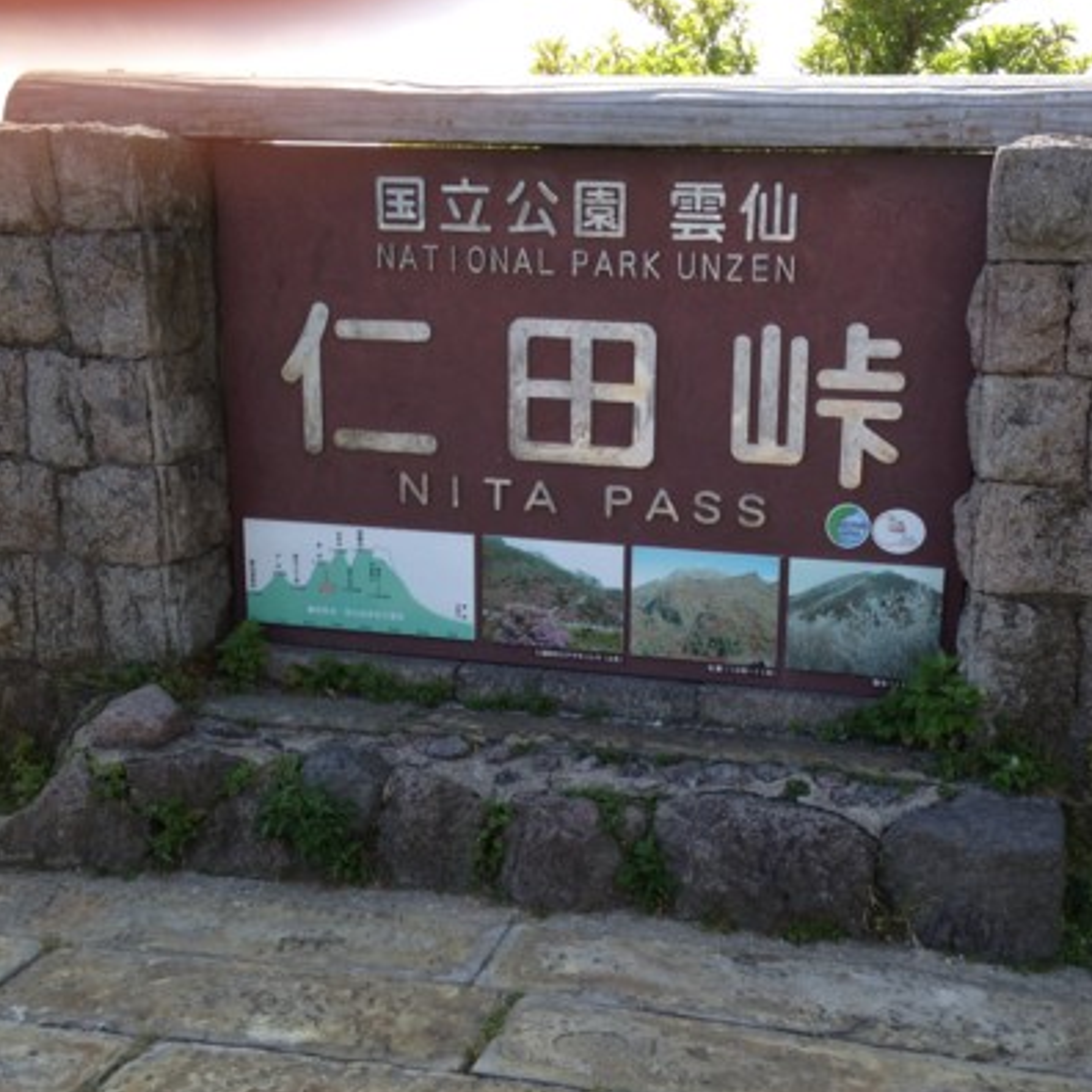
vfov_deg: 34.0
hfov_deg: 33.9
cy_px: 620
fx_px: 1785
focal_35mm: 50
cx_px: 656
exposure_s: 1/493
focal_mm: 4.28
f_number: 2.4
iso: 64
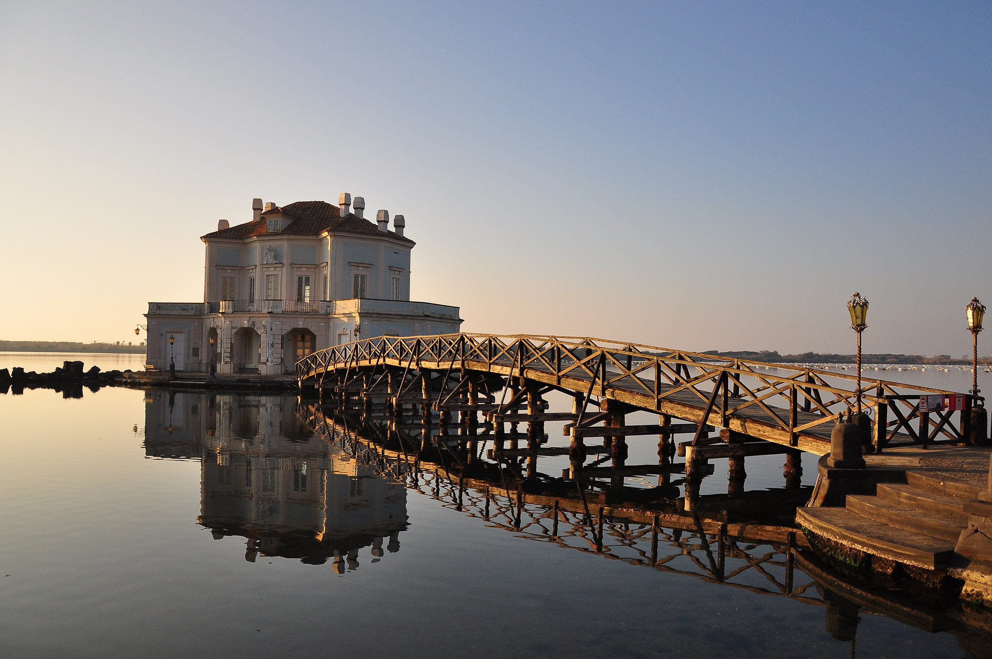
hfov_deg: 67.4
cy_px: 330
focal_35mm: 27
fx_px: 743
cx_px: 496
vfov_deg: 47.8
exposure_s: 1/3200
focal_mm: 18
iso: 400
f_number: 3.5
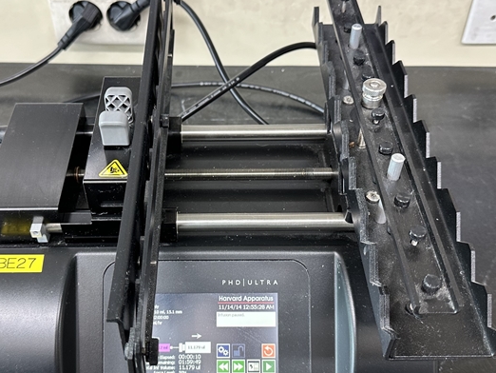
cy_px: 227
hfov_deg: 53.9
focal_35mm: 34
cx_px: 228
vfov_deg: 41.6
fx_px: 487
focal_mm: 6.86
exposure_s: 1/60
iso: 160
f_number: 1.78
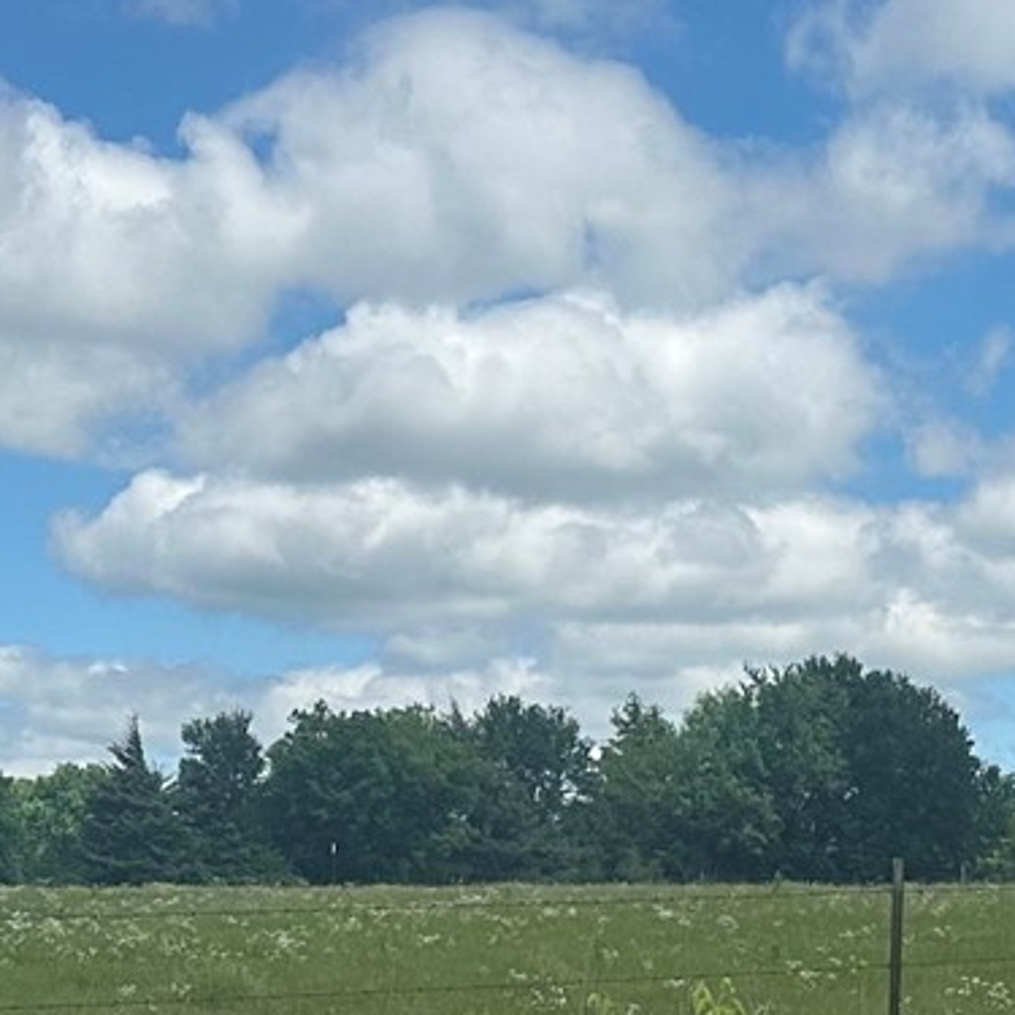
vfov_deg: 14.5
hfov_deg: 14.9
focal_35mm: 116
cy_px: 1250
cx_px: 847
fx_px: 3848
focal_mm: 6.86
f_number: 1.78
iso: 80
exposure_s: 1/7042
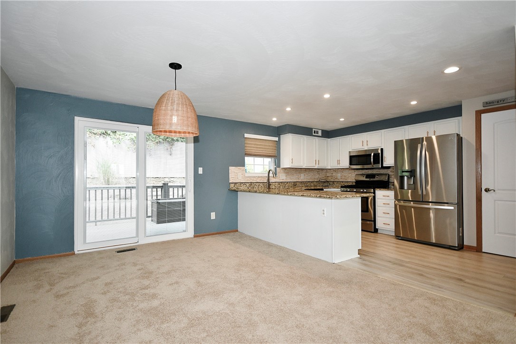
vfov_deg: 70.4
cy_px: 172
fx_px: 244
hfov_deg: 93.3
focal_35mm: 17
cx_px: 258
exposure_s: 1/125
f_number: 4.5
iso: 800
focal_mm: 11.5
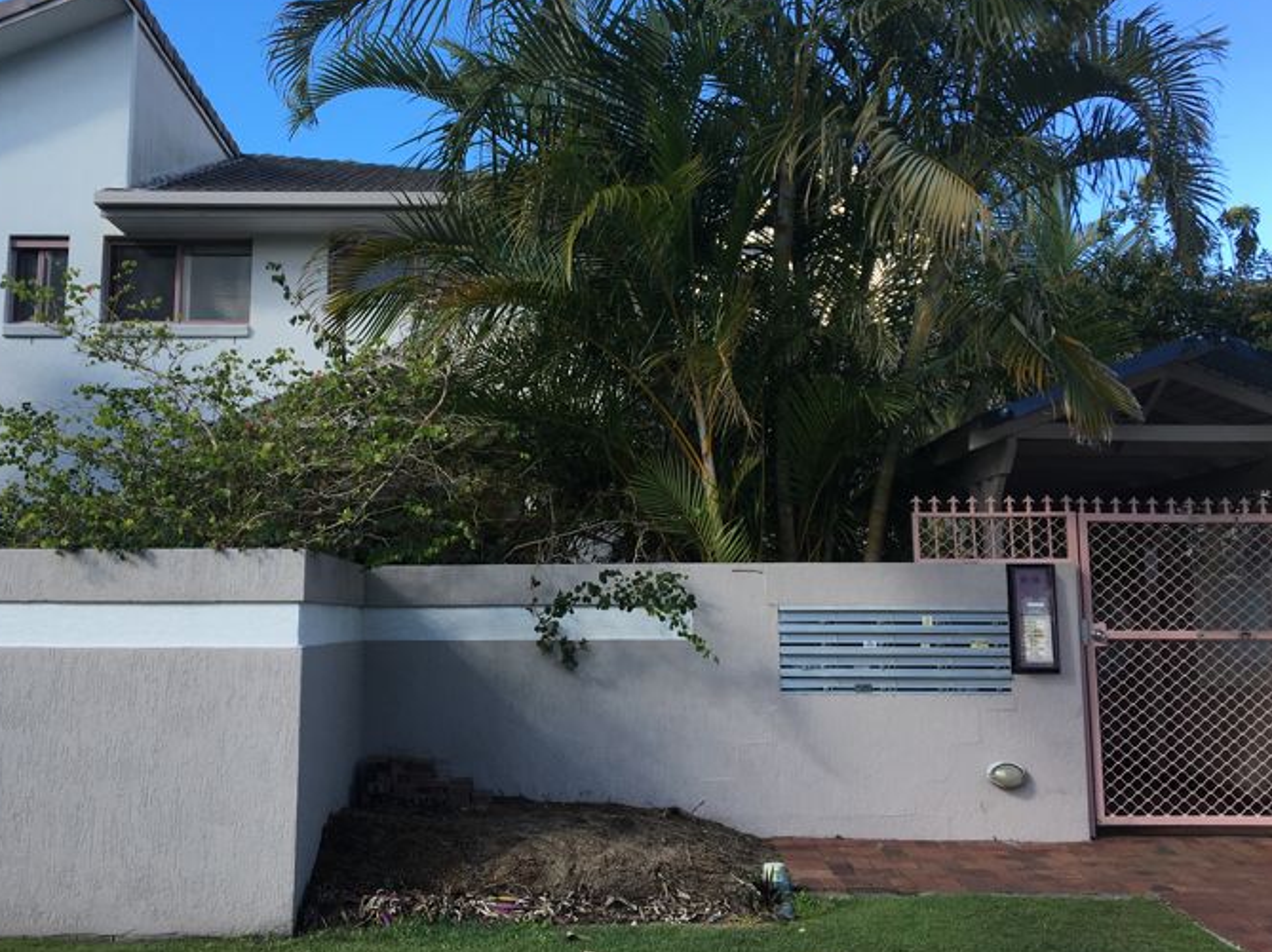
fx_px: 1432
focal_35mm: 39
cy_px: 399
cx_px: 523
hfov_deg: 47.7
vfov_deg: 36.7
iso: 25
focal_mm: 4.15
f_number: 2.2
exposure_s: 1/430
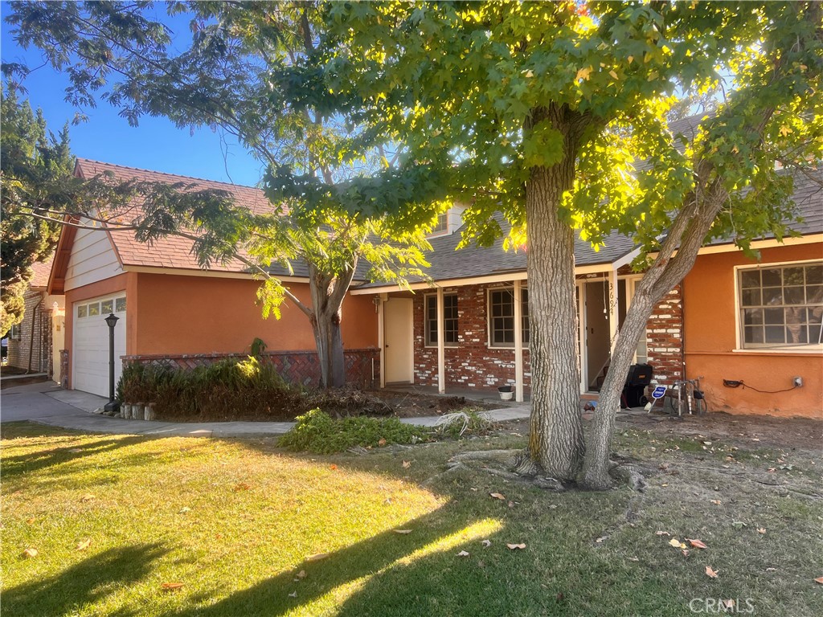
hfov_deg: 67.3
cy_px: 308
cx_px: 412
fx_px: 618
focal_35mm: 26
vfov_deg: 53.1
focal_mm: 5.7
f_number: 1.5
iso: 50
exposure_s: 1/533
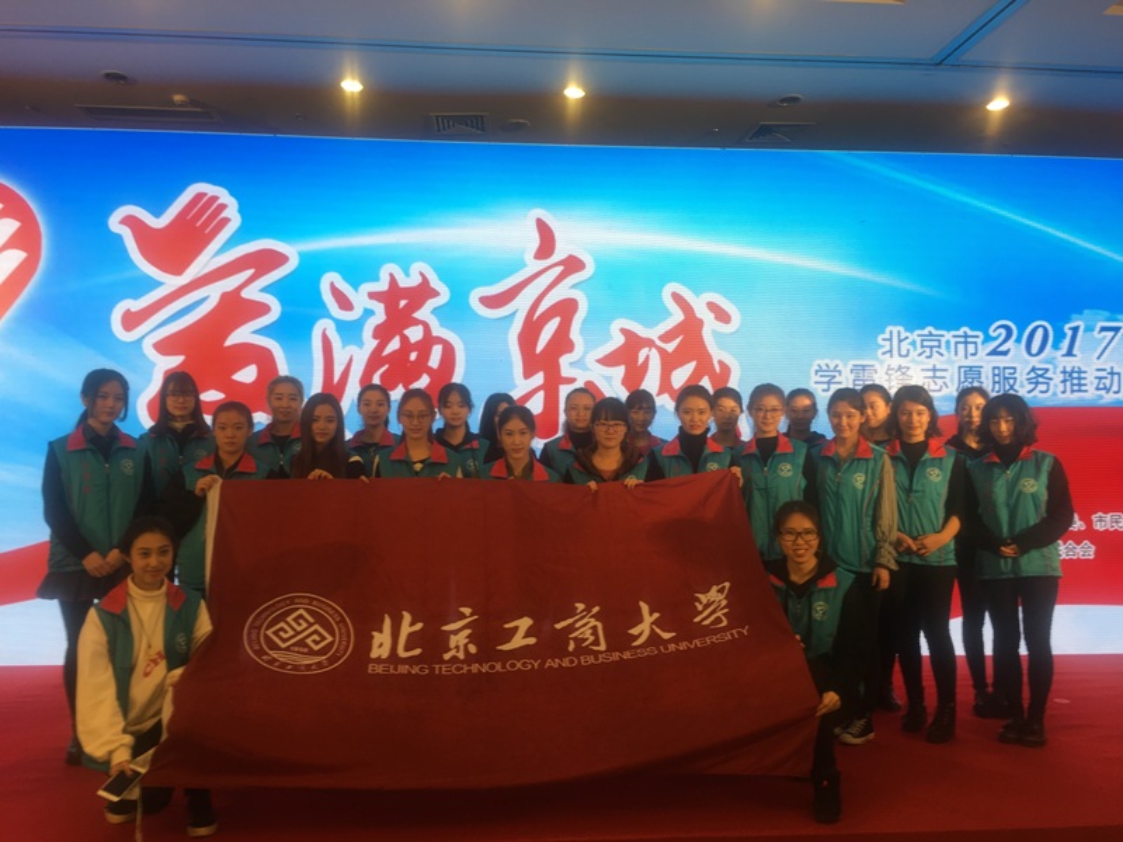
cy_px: 421
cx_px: 562
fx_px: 941
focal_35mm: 29
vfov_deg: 48.2
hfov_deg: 61.7
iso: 32
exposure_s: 1/50
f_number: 2.2
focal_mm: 4.15
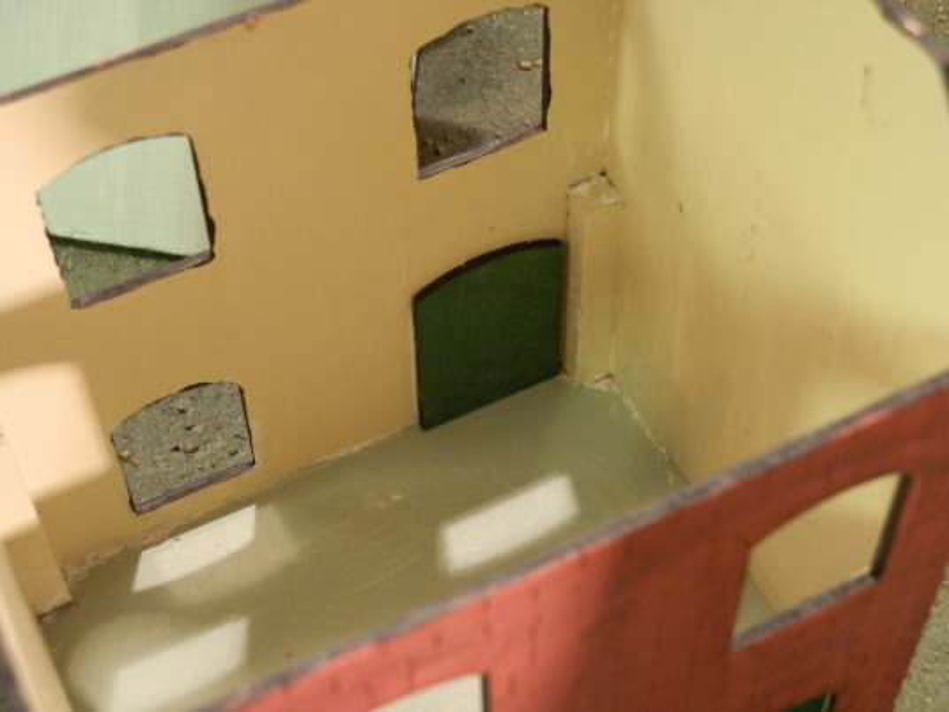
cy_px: 356
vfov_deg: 24.0
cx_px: 474
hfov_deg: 31.7
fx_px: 1672
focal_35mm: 61
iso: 400
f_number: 3.7
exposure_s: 1/8
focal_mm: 10.99
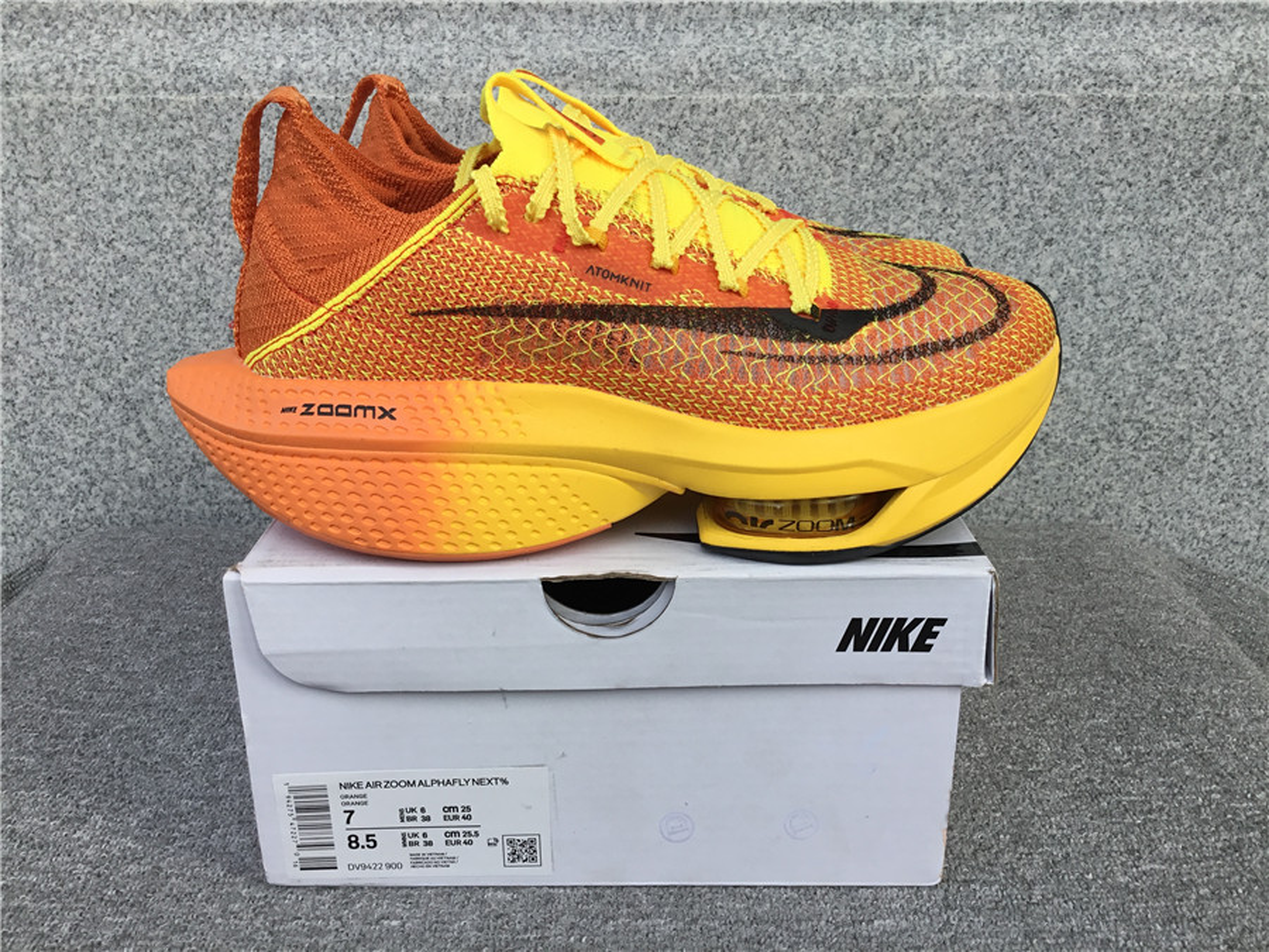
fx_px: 1136
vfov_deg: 45.4
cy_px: 476
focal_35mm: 31
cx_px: 634
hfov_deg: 58.4
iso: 25
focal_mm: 3.3
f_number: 2.4
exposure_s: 1/250
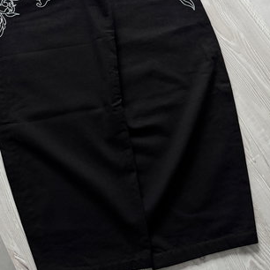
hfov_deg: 44.6
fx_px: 327
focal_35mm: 37
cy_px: 71
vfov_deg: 43.6
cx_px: 105
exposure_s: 1/33
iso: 1000
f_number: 1.78
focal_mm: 6.76
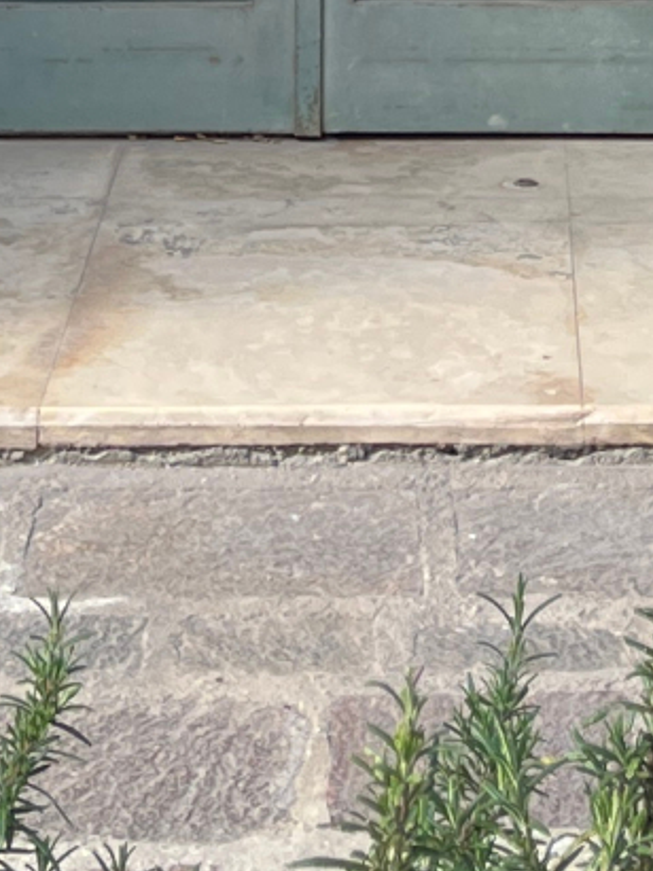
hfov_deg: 9.1
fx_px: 4077
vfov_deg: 10.4
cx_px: 509
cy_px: -1259
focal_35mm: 162
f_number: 1.6
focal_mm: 5.1
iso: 40
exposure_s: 1/155
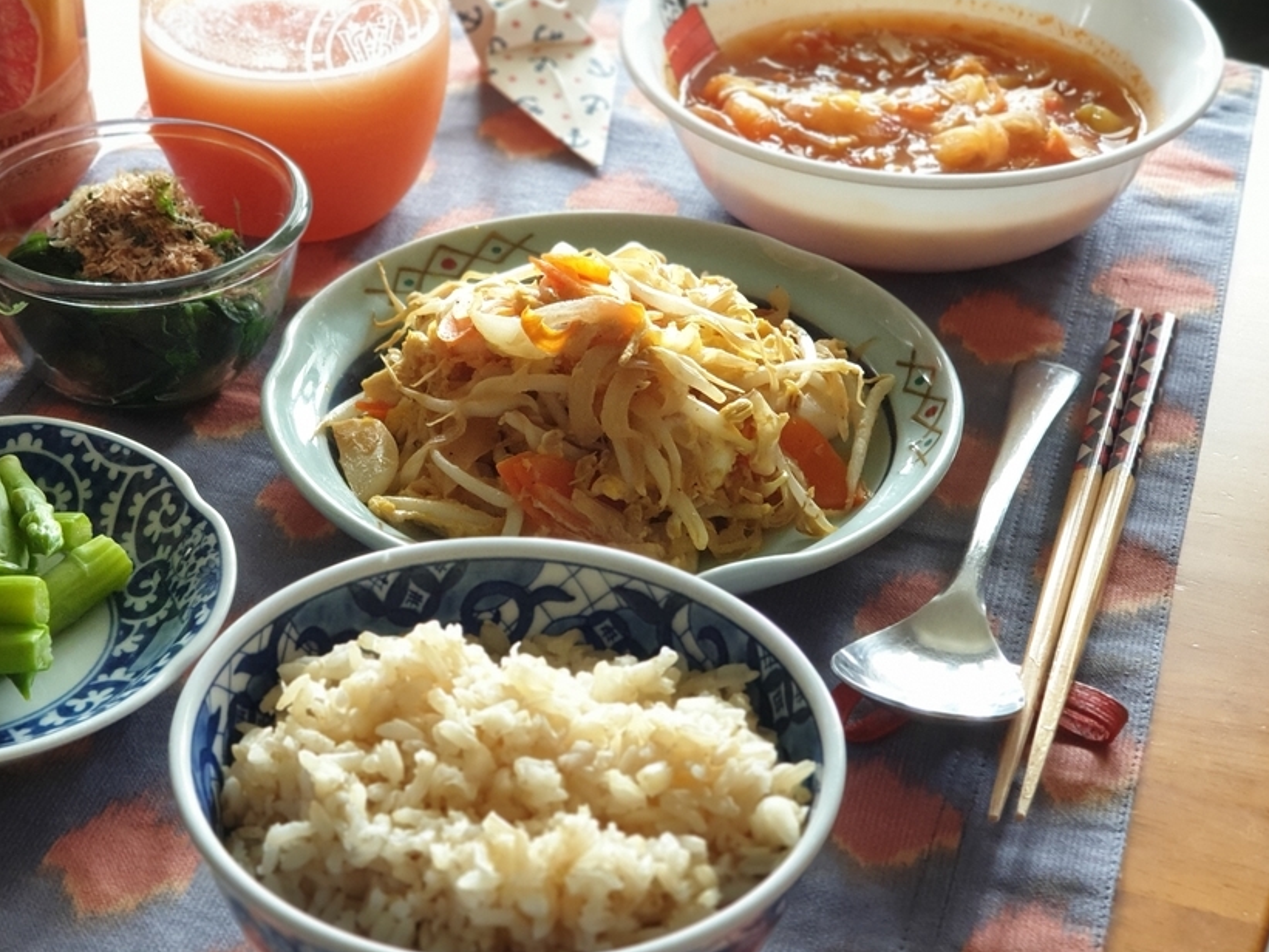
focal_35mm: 76
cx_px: 377
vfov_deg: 19.4
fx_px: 2787
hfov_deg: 25.5
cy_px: 430
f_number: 2.4
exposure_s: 1/30
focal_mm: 6
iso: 125
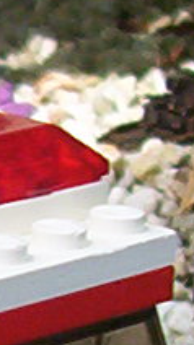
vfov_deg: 5.9
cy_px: 444
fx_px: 3307
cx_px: -359
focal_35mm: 361
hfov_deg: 3.3
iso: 100
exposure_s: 1/994
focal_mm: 5.77
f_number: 2.73
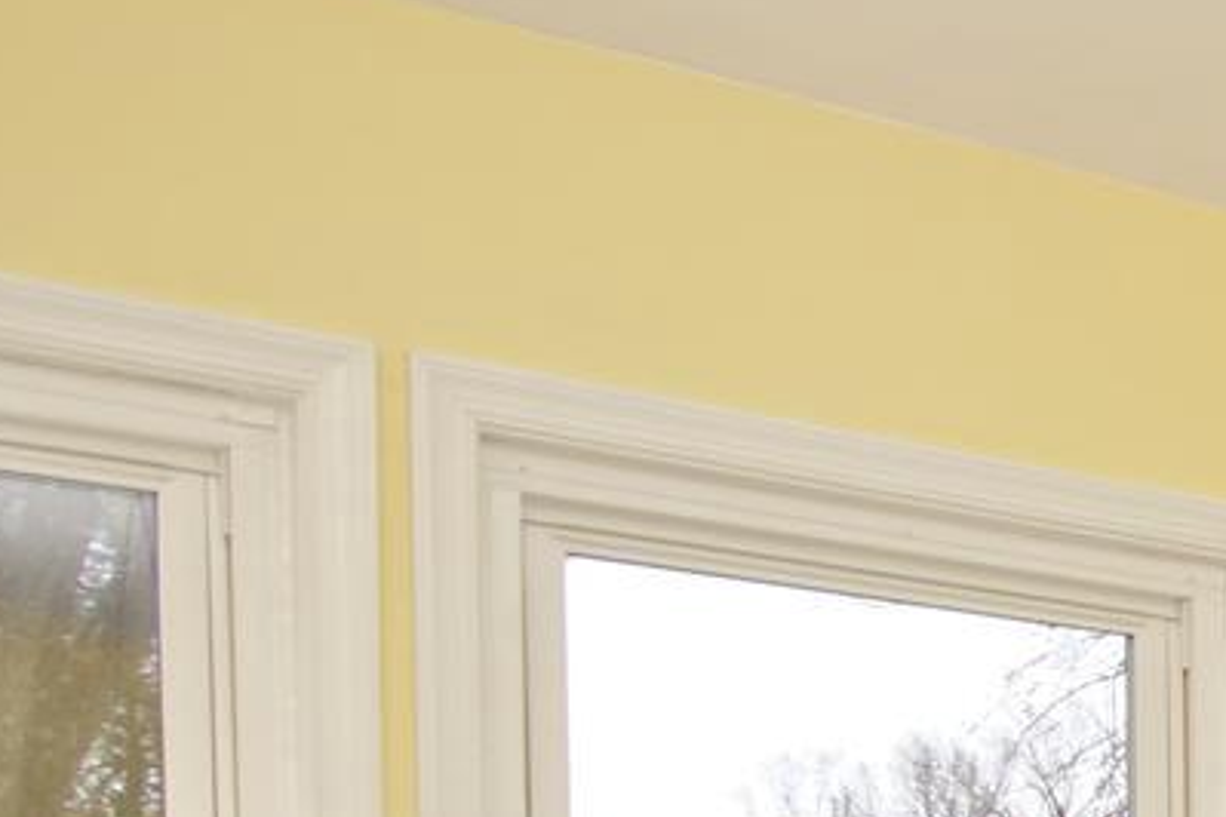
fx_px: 2622
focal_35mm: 77
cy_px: 1335
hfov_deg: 17.8
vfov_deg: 15.8
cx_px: 2486
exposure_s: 1/250
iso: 100
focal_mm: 10
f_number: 3.5
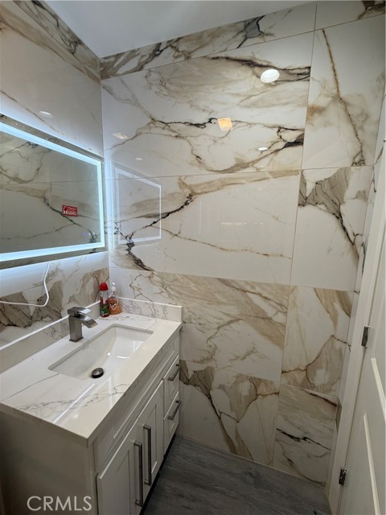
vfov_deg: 102.1
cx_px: 193
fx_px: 208
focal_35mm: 14
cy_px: 258
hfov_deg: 85.7
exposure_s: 1/120
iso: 80
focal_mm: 2.22
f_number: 2.2
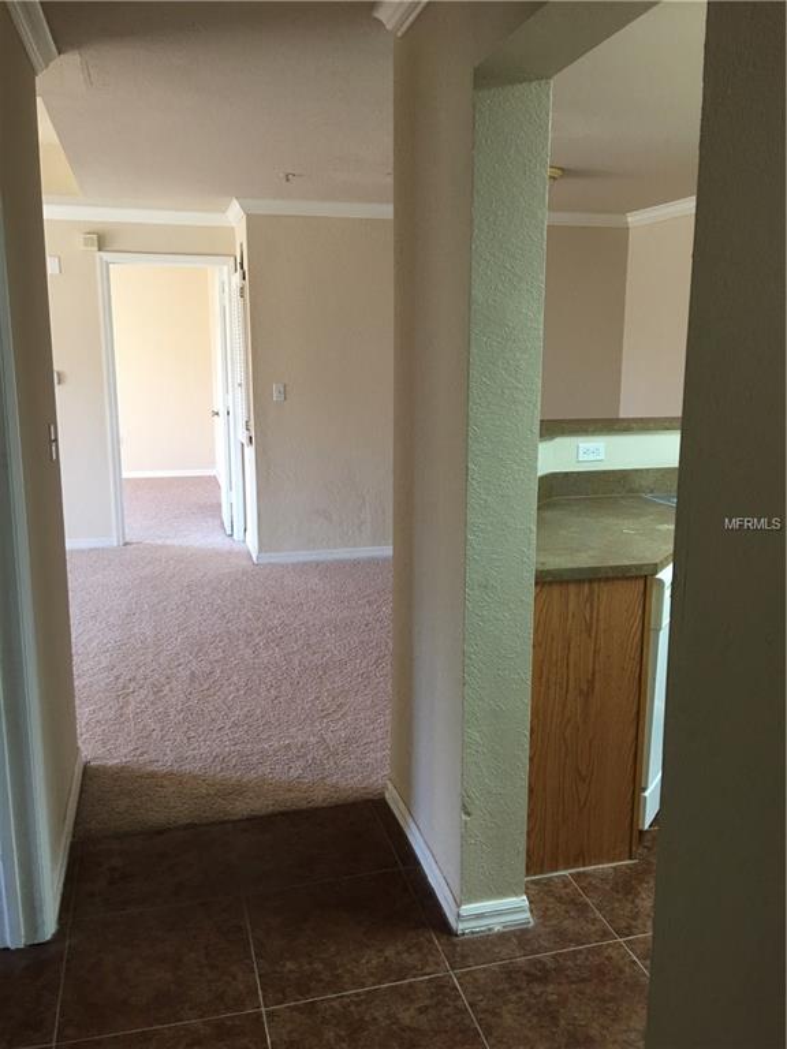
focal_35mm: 29
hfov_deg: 48.2
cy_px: 524
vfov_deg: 61.7
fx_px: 879
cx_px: 394
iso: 32
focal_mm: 4.15
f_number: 2.2
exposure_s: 1/15
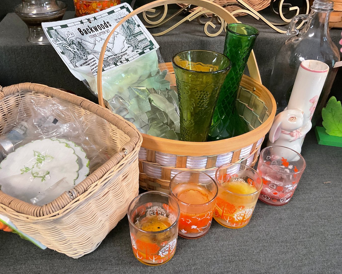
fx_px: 314
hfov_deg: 57.2
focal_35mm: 31
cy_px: 138
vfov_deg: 47.1
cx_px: 165
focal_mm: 3
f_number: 1.8
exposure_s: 1/60
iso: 200
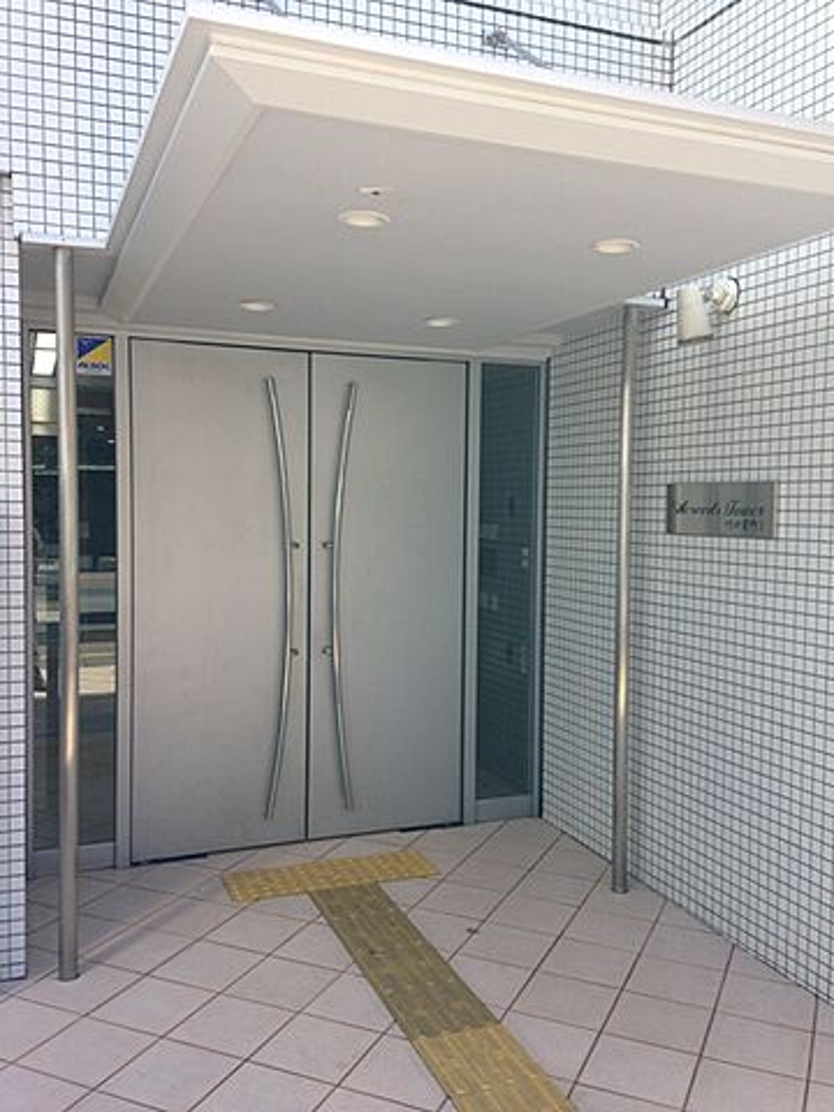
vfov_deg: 55.4
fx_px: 1060
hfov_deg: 42.9
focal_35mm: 33
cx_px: 417
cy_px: 556
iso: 50
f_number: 2.4
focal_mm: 4.12
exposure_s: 1/208
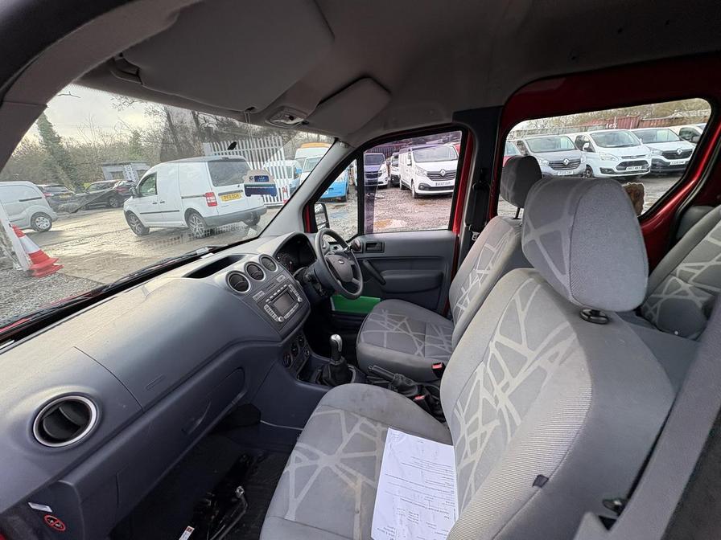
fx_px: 292
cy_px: 270
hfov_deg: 102.1
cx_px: 360
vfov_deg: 85.7
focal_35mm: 14
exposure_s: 1/99
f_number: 2.2
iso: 80
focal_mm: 2.22
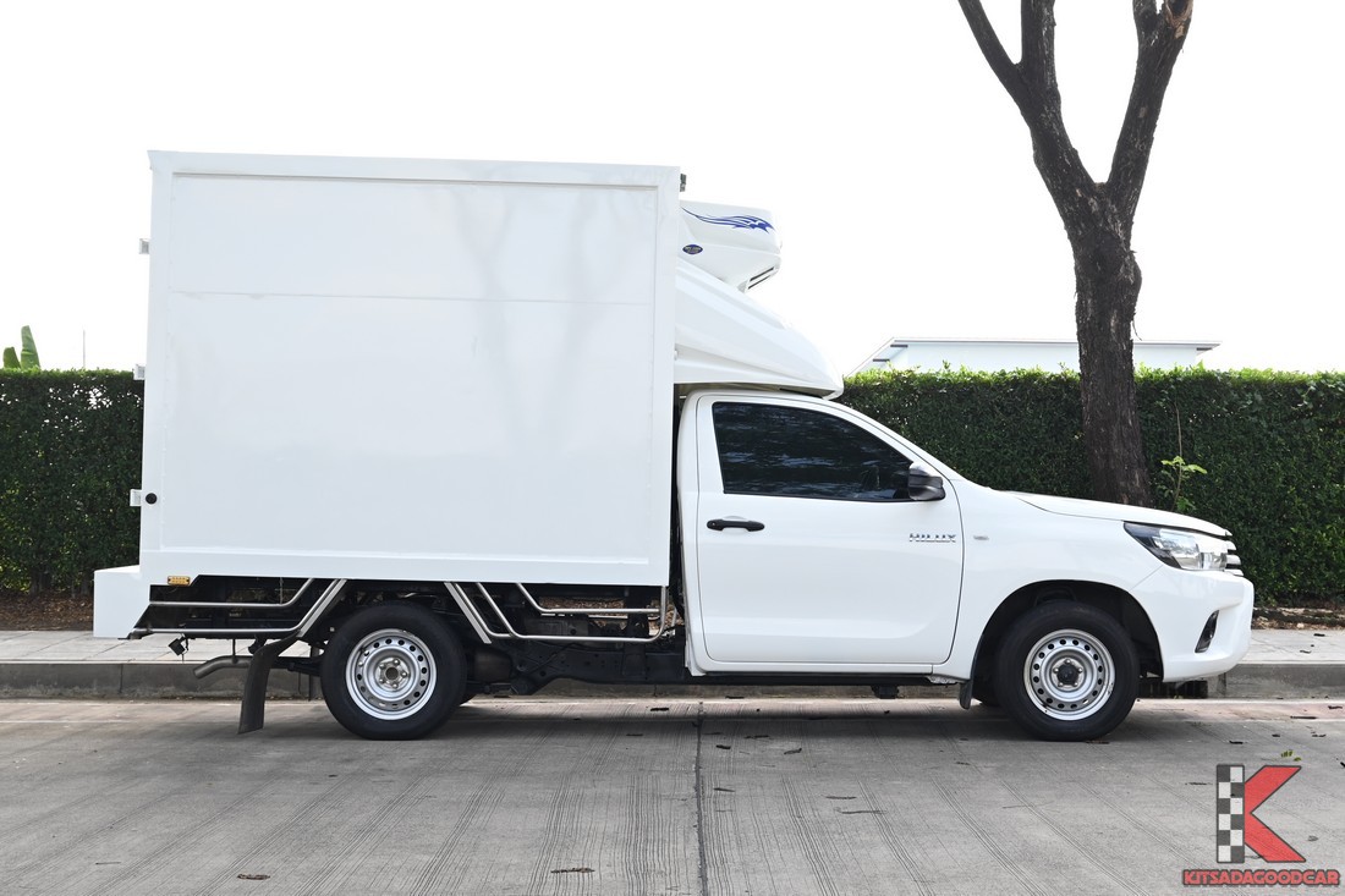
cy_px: 448
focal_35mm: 51
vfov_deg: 26.5
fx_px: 1905
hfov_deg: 38.9
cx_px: 672
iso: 200
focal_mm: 34.5
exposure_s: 1/125
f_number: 7.1
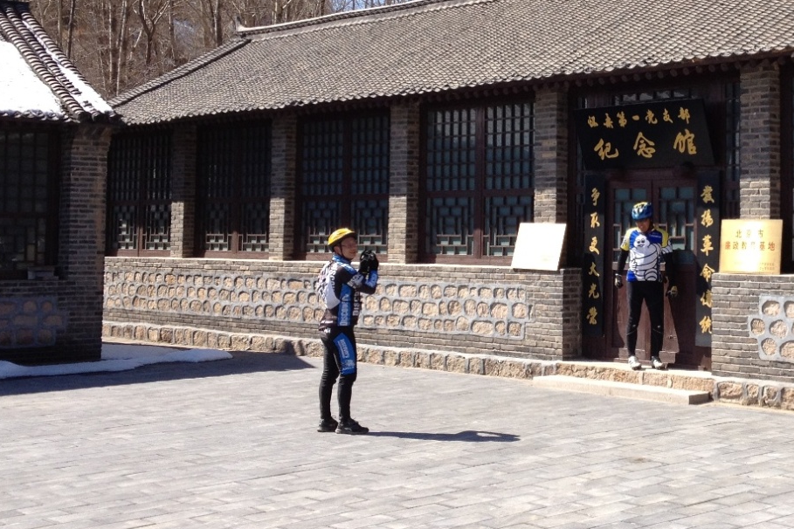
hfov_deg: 29.9
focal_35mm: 66
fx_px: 1456
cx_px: 625
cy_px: 173
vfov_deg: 20.5
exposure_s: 1/951
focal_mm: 4.28
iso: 64
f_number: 2.4
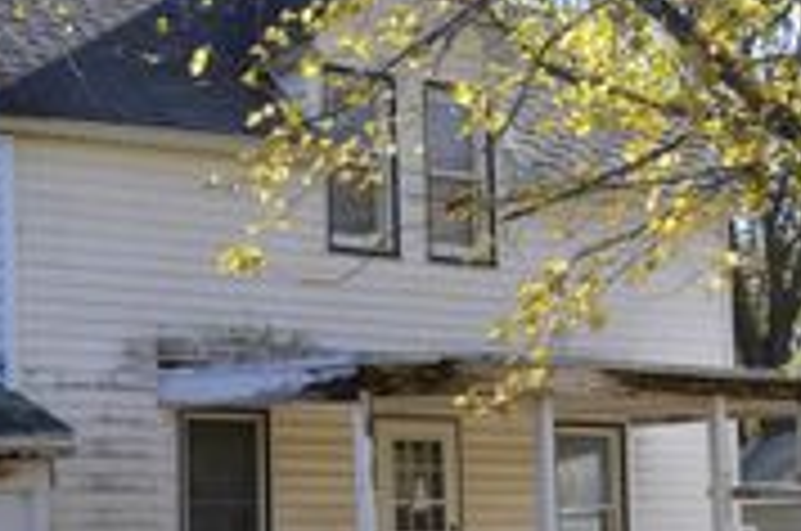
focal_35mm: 76
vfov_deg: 17.8
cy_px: 392
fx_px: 1688
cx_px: -86
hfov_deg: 24.8
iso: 100
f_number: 5.6
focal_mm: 18
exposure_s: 1/125
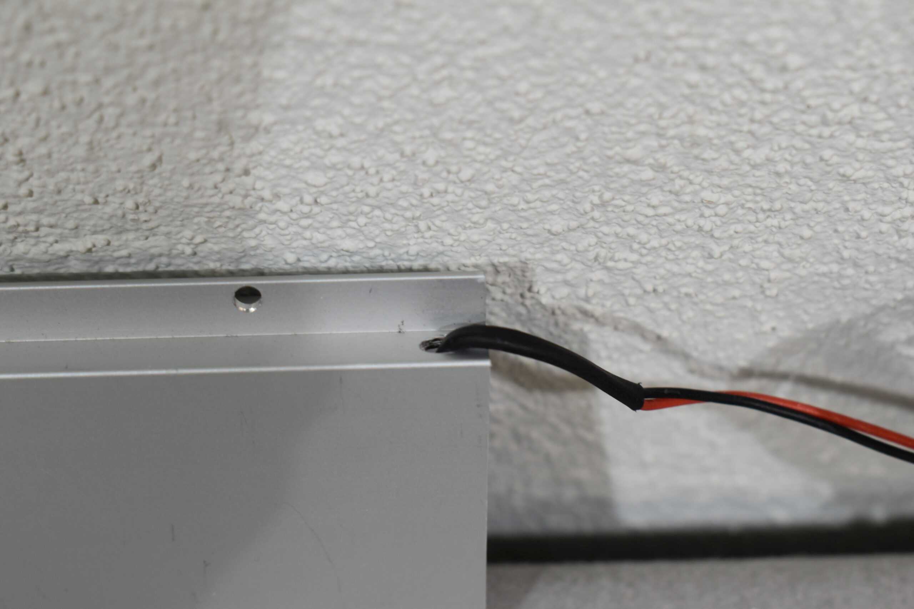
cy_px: 304
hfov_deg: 26.0
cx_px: 457
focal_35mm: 78
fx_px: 1980
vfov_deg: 17.5
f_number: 7.1
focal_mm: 52
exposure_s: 1/60
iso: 400
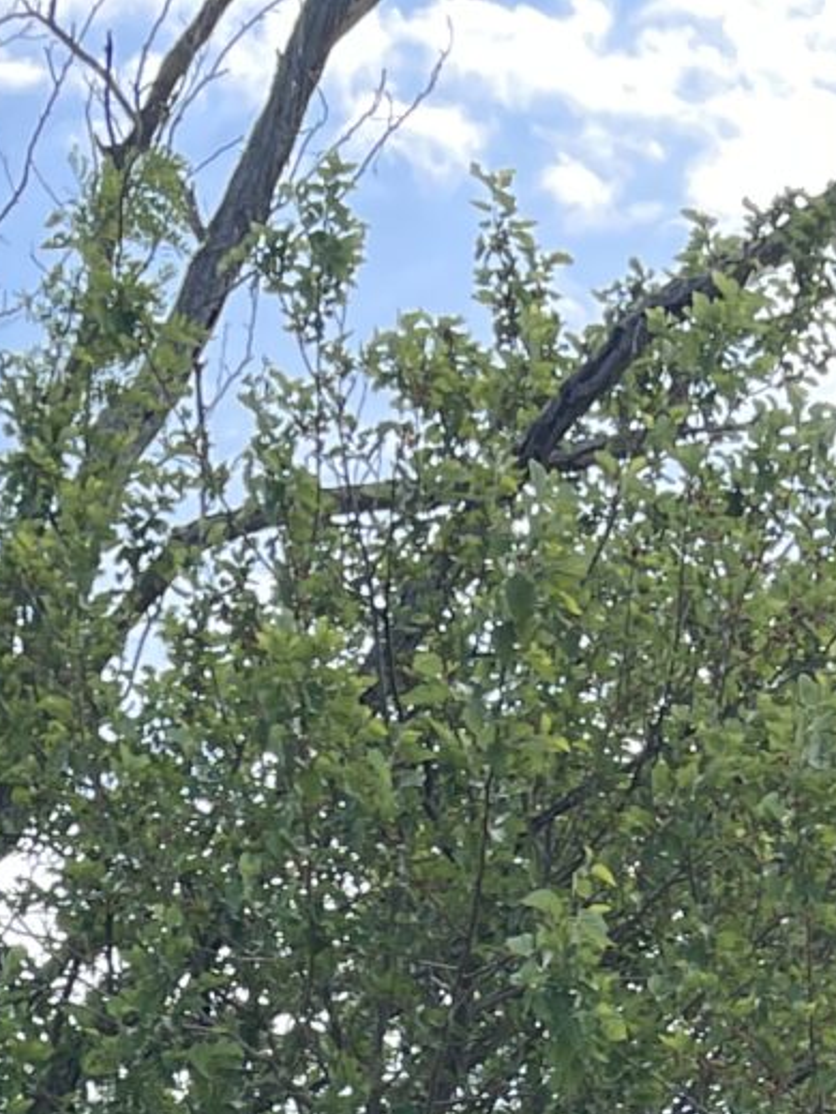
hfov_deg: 11.6
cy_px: 2740
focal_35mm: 128
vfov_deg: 12.1
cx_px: 448
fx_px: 4122
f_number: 1.6
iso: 32
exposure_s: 1/1140
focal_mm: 5.1
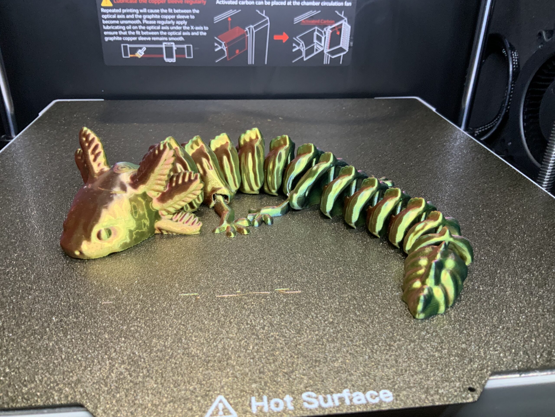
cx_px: 278
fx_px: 465
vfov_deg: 48.2
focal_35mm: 29
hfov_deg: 61.7
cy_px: 208
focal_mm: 3
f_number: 1.8
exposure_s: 1/60
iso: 200
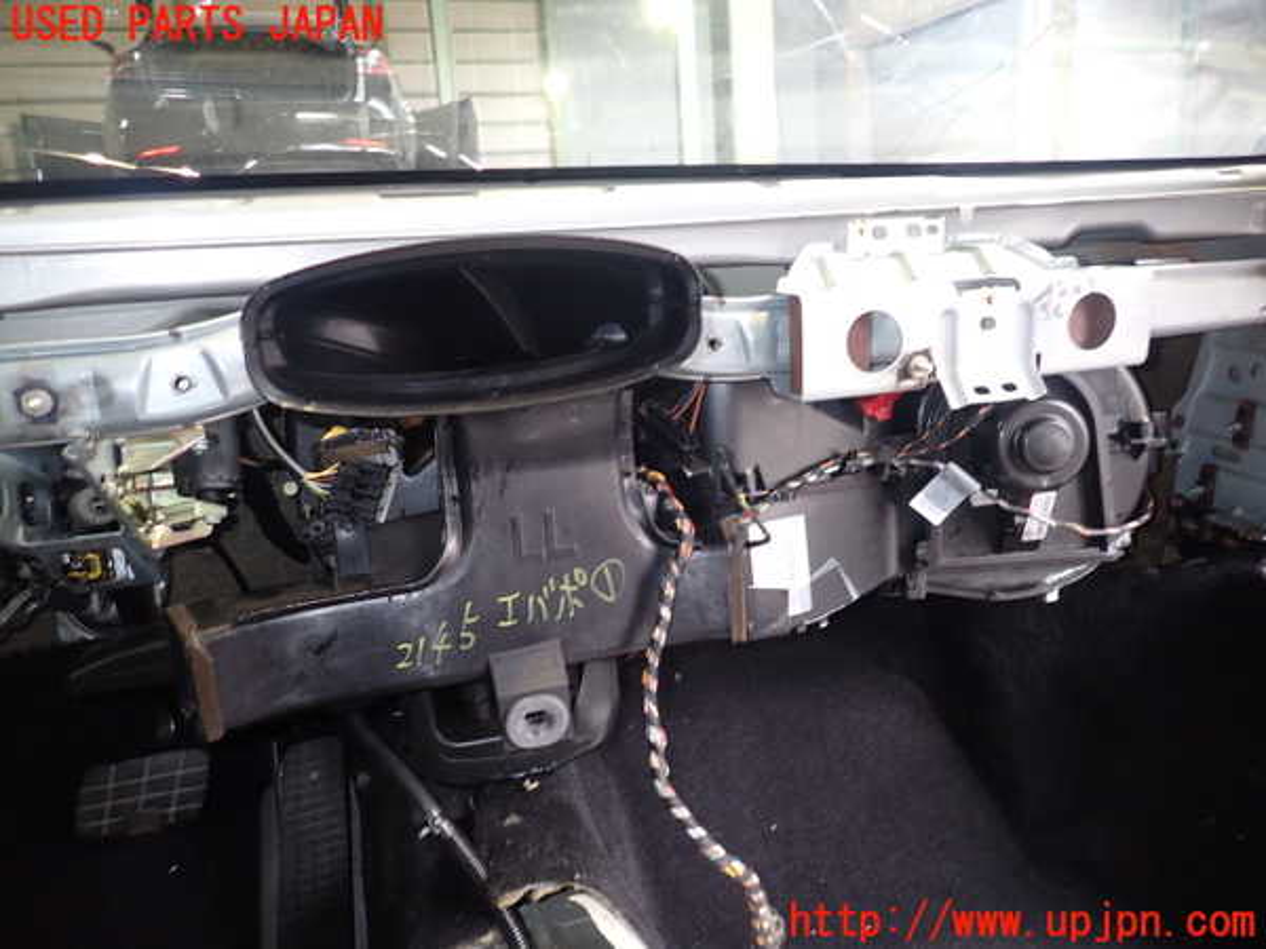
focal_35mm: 25
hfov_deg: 69.4
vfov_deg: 54.9
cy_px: 474
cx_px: 633
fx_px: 914
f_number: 2
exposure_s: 1/30
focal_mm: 4.5
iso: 200
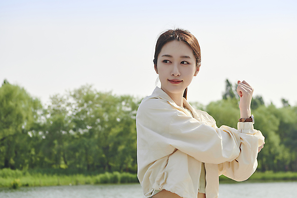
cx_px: 148
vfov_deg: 16.2
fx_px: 693
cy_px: 99
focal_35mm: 84
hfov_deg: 24.2
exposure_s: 1/500
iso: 160
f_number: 6.3
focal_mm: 70
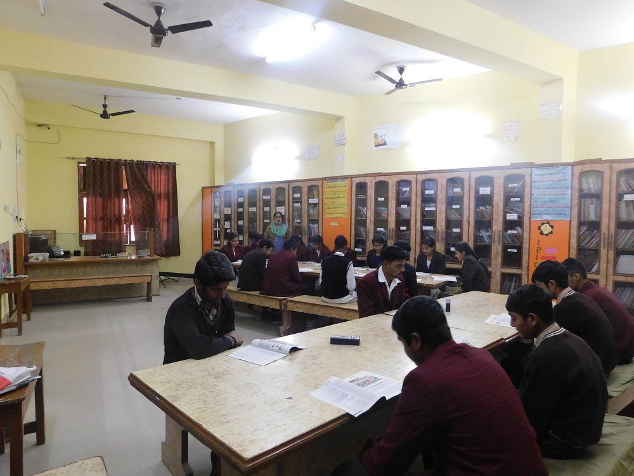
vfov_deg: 58.9
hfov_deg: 73.9
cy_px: 238
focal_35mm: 23
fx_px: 421
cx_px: 317
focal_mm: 4
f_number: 3
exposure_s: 1/13
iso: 400
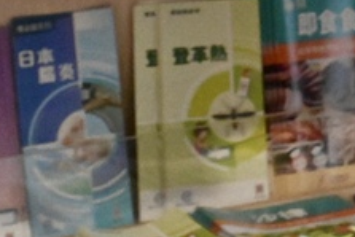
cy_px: -310
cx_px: 672
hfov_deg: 9.3
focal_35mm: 210
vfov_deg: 6.3
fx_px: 2072
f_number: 5.6
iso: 4000
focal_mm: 39
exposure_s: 1/125
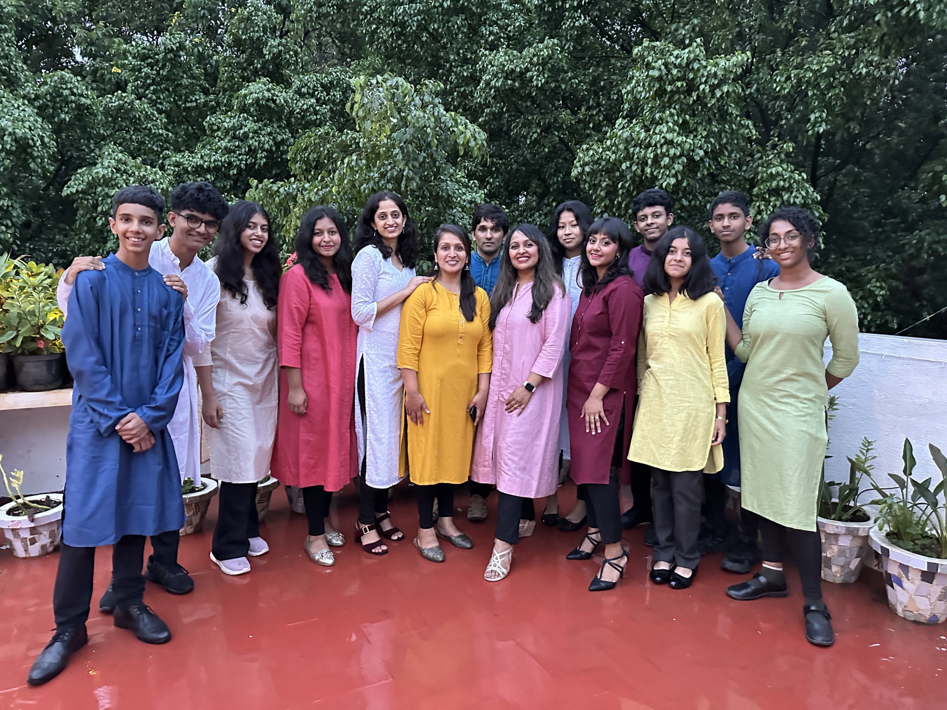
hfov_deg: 71.6
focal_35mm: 24
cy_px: 355
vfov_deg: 56.8
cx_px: 474
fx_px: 657
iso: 1000
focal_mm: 6.86
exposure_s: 1/25
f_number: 1.78
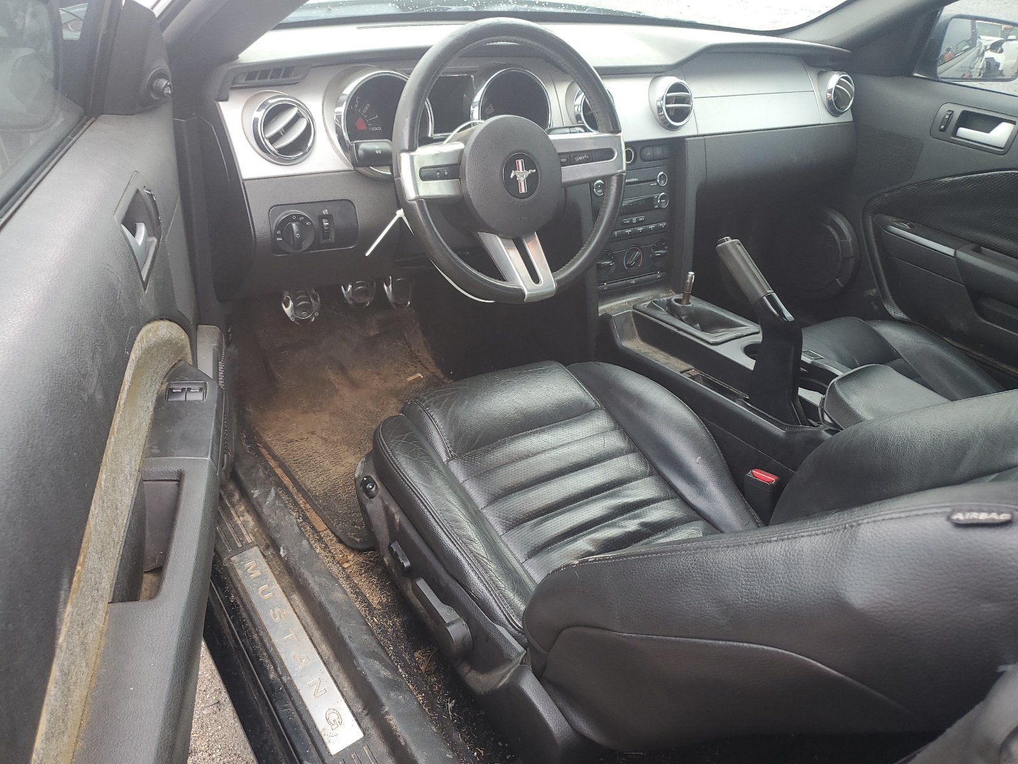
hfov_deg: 67.3
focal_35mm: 26
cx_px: 509
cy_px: 382
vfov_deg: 53.1
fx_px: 765
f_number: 1.5
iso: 50
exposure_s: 1/123
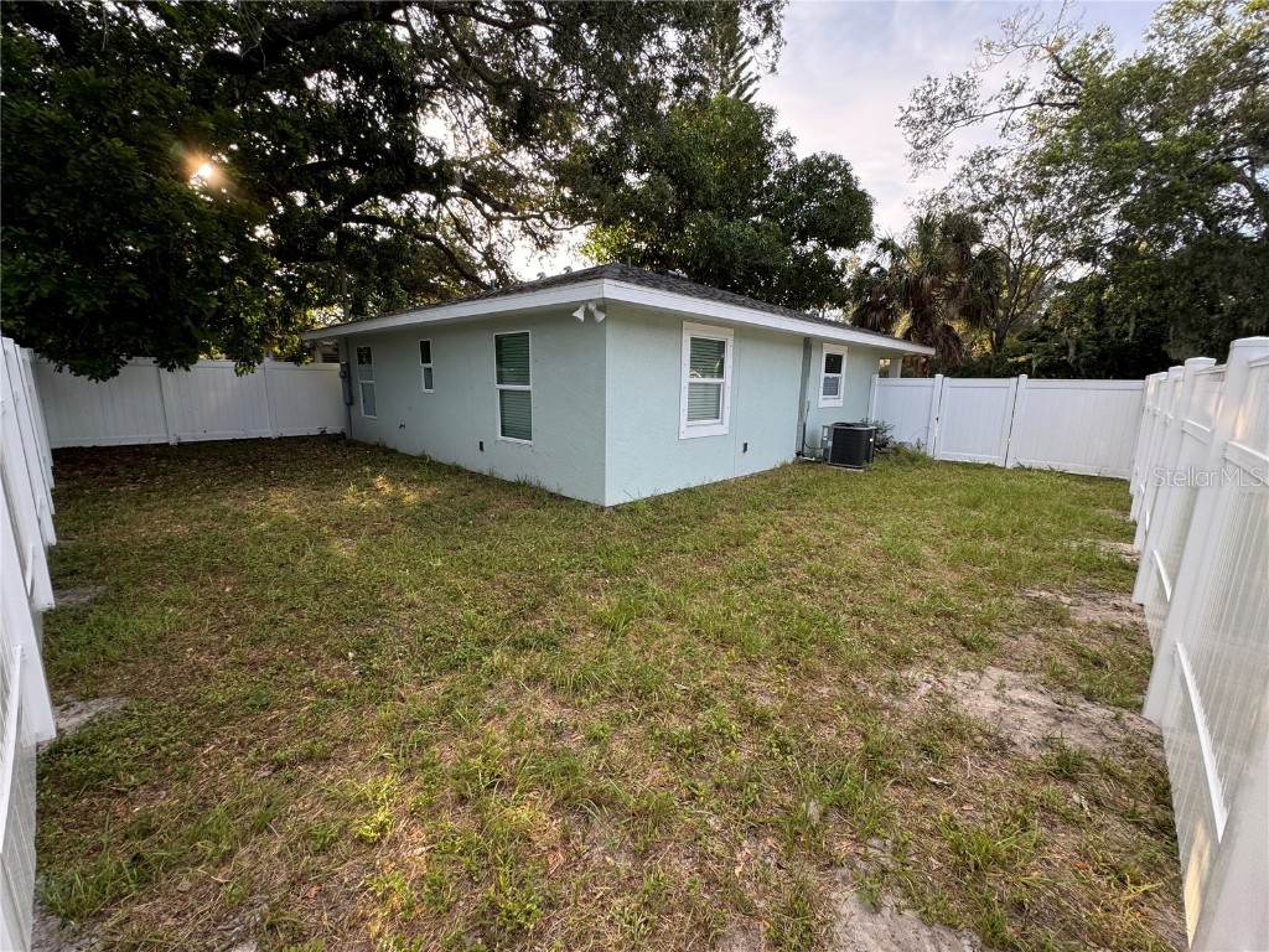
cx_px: 634
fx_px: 513
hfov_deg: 102.1
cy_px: 476
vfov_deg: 85.7
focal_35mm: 14
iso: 40
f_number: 2.2
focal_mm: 2.22
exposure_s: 1/193
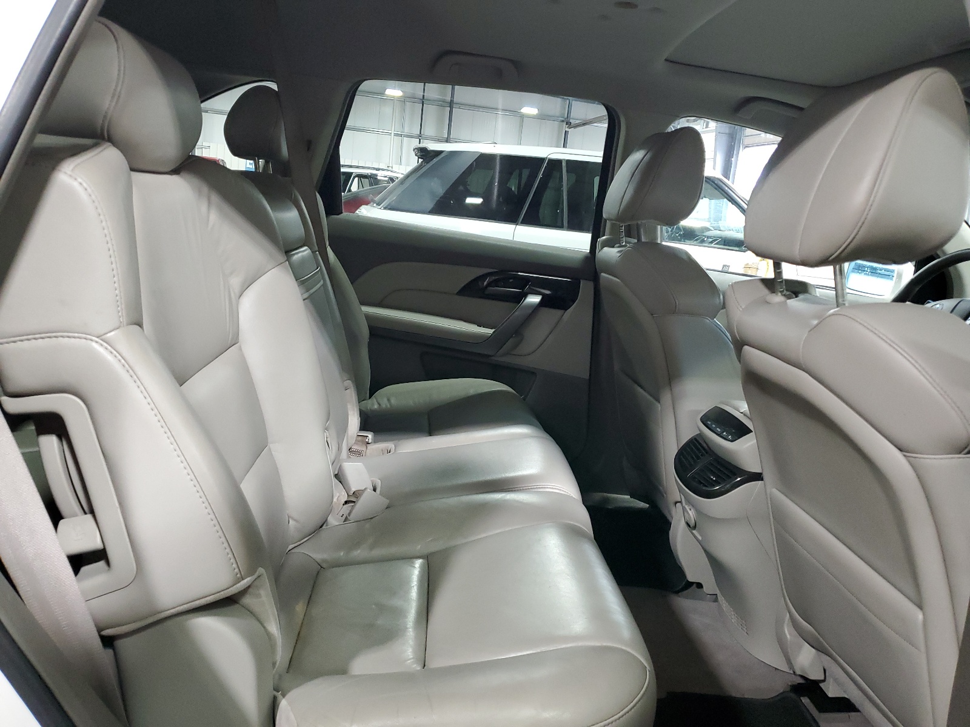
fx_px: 729
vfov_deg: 53.1
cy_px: 364
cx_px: 485
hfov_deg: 67.3
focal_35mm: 26
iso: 315
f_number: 1.5
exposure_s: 1/30
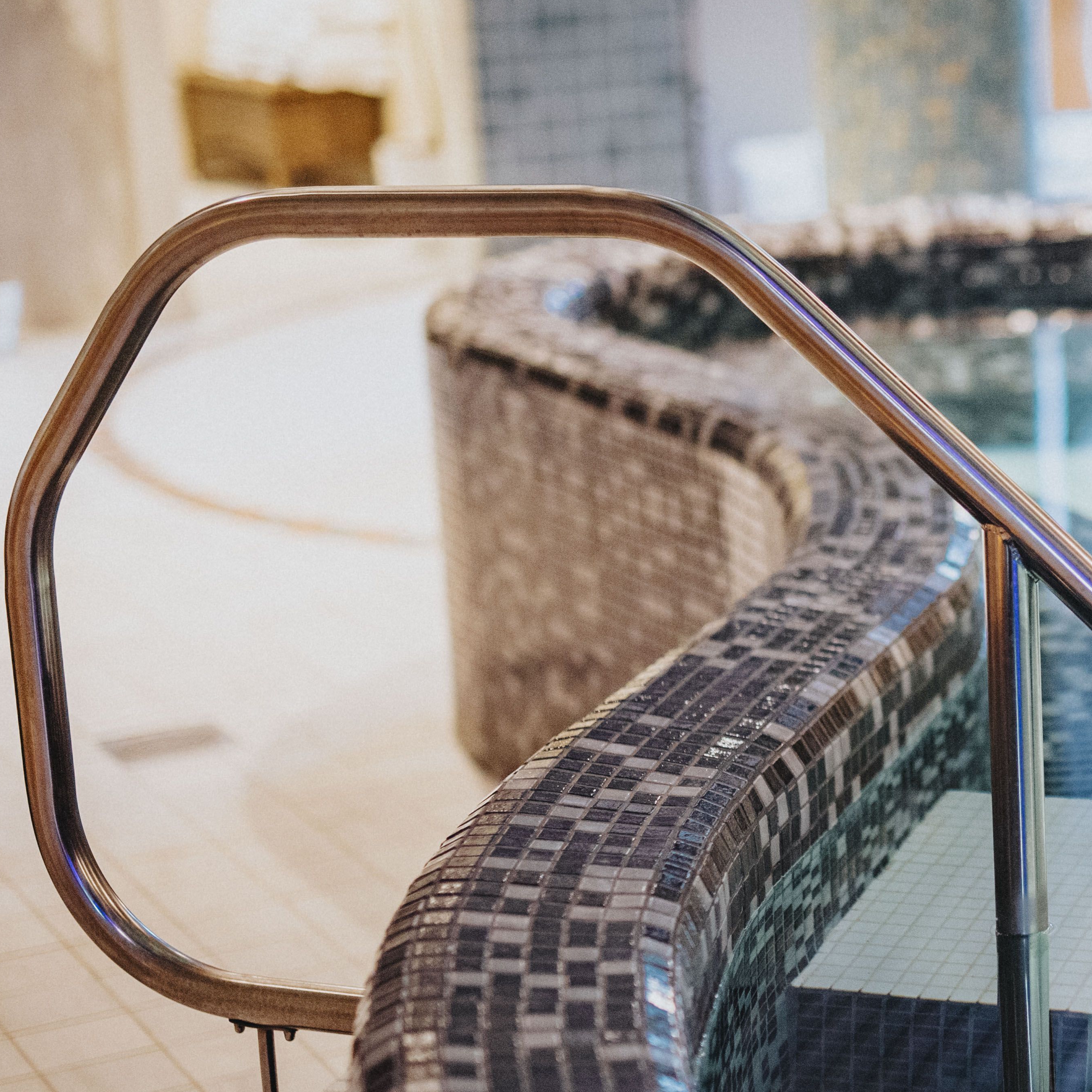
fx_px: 3391
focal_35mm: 95
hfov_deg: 17.9
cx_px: 1060
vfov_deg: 18.3
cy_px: 557
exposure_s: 1/80
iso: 1600
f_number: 1.4
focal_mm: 50
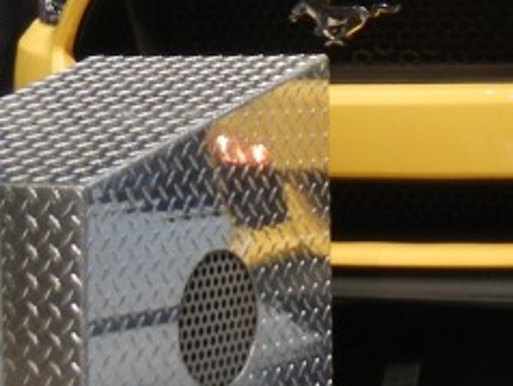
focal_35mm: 146
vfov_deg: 10.1
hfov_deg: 13.3
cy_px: 30
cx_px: 537
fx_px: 2166
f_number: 3.6
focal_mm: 6.2
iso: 216
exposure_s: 1/60
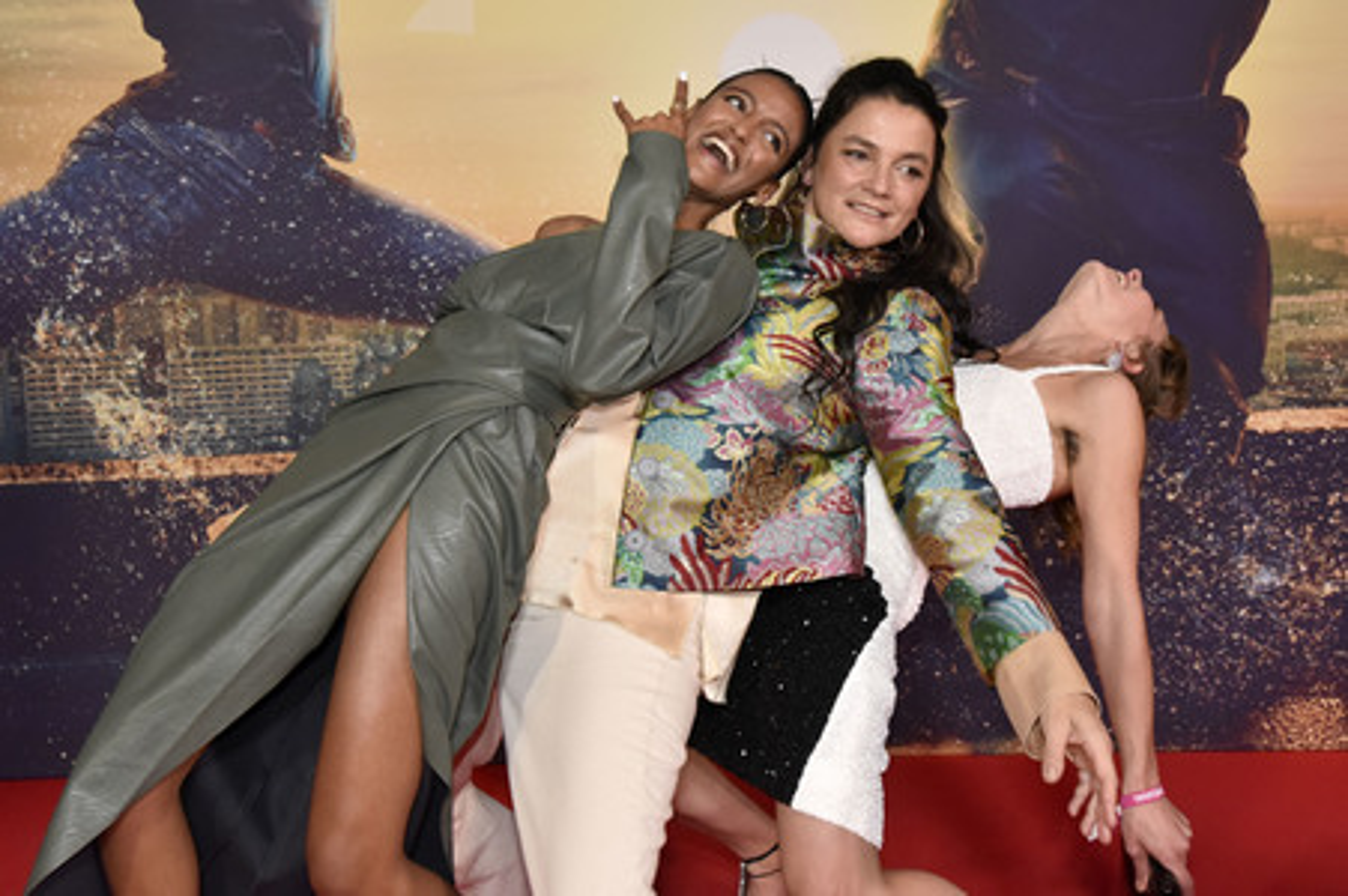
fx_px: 1796
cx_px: 674
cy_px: 448
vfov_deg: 28.0
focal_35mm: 48
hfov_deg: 41.1
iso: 4000
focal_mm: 48
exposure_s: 1/250
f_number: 8
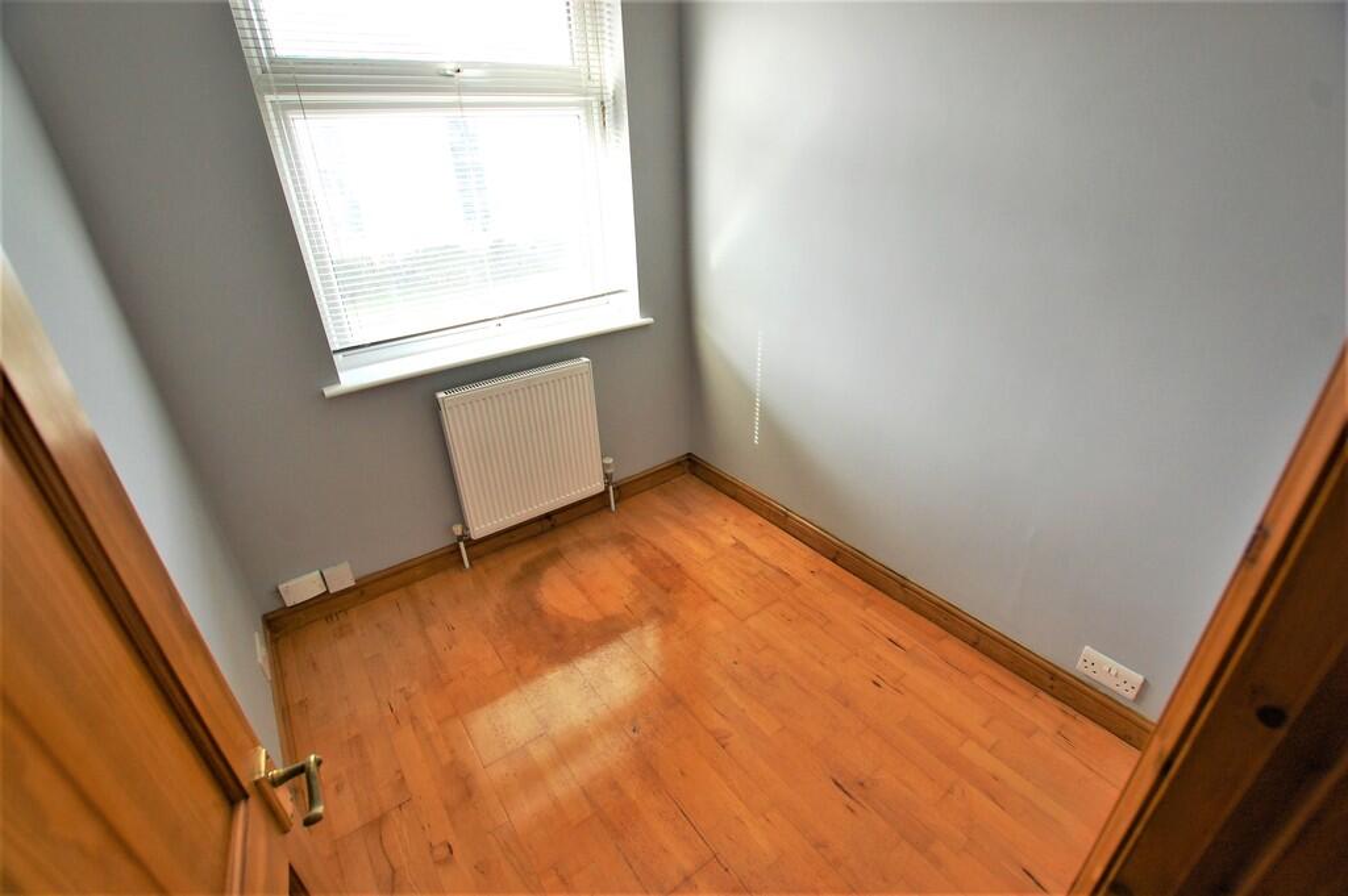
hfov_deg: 100.4
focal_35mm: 15
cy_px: 448
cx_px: 674
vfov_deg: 77.2
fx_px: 561
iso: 400
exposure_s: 1/80
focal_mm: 10
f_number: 4.5
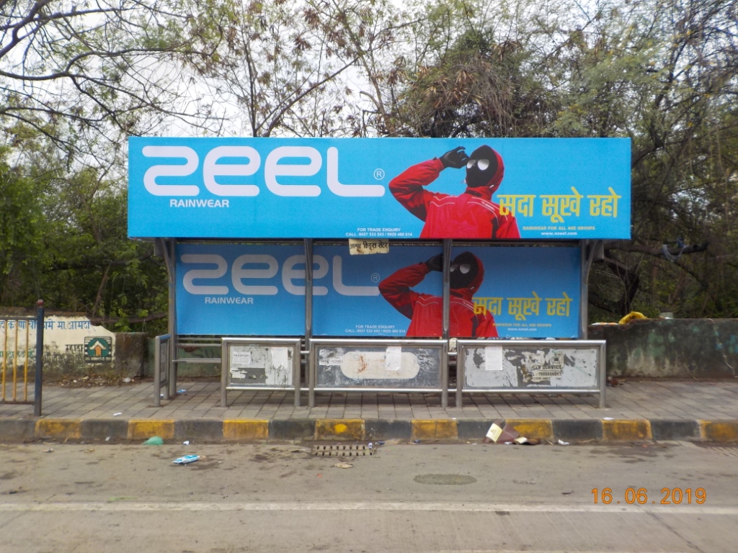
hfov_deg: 60.0
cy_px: 276
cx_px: 369
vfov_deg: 46.8
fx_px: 640
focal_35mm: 30
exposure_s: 1/400
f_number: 3.3
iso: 125
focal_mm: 4.1
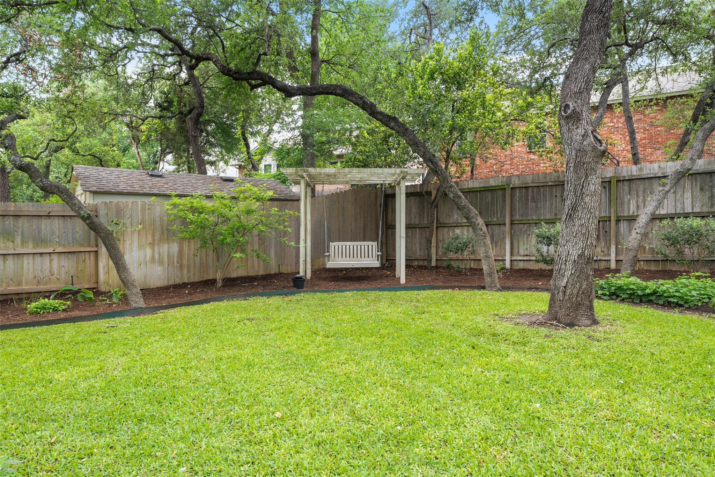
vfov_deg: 55.1
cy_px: 238
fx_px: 457
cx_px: 358
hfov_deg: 76.1
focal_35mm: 23
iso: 250
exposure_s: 1/2.5
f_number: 10
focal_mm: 23
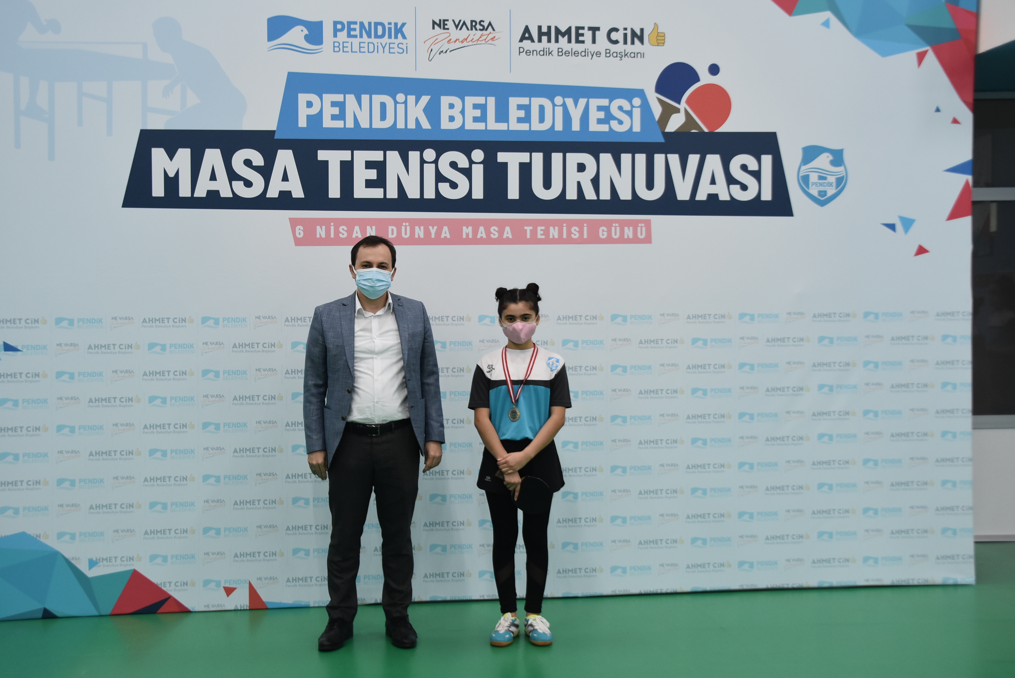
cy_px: 339
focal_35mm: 45
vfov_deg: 29.9
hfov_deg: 43.6
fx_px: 1270
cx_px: 508
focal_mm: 30
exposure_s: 1/80
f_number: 4.2
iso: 800
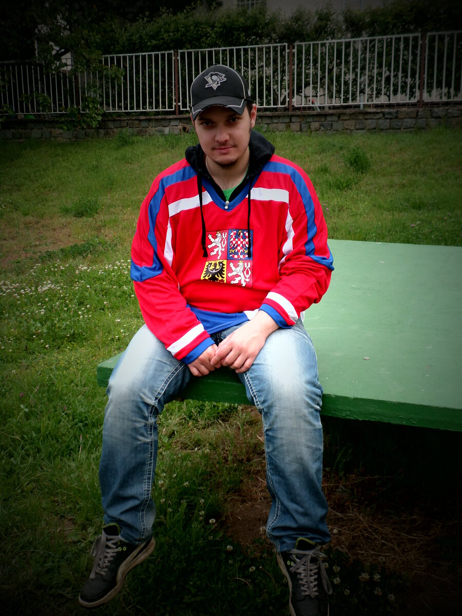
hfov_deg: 39.7
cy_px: 308
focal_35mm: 36
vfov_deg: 51.4
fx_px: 641
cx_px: 231
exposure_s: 1/60
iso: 80
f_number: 3
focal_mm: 6.5
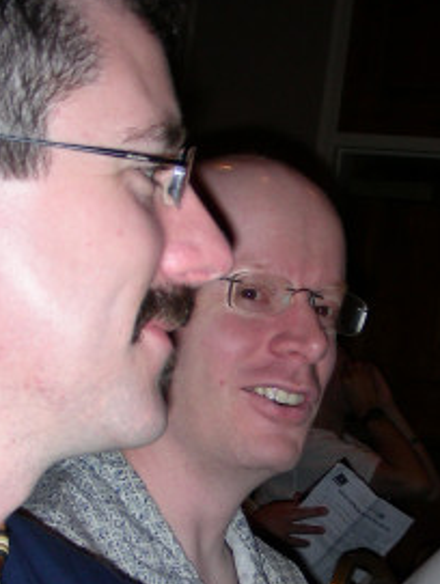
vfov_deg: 22.7
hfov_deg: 17.4
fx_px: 1420
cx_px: 377
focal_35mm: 84
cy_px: 513
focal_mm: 6.3
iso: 50
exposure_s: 1/60.1
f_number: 3.5
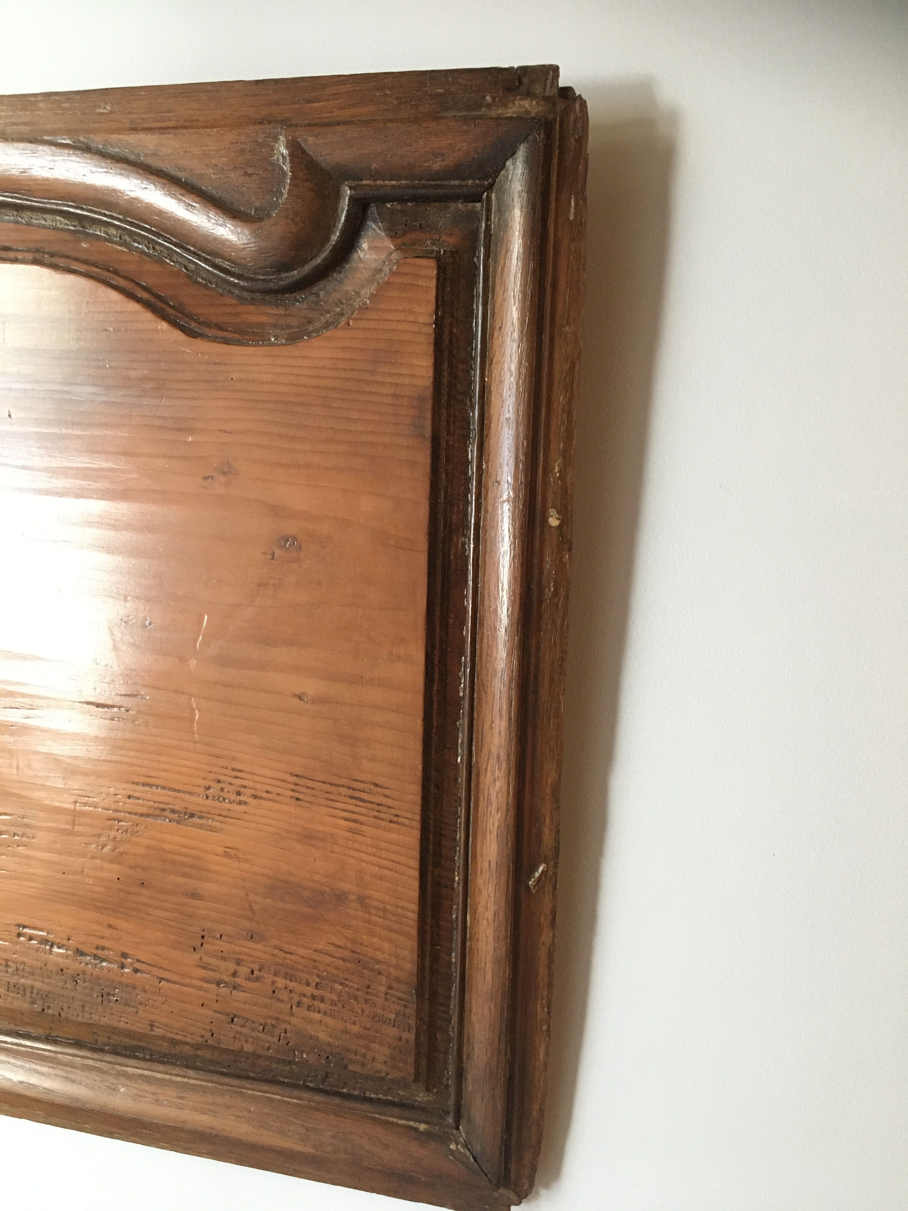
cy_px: 606
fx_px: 1014
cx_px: 454
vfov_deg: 61.7
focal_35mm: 29
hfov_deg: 48.2
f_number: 2.2
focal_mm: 4.15
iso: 200
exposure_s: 1/25
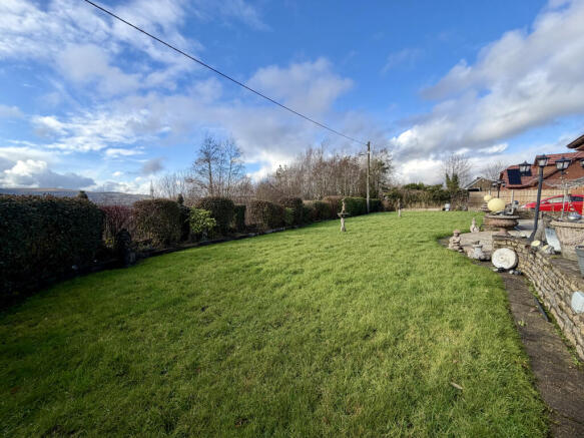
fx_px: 236
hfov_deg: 102.1
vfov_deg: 85.7
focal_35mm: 14
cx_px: 292
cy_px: 219
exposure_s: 1/751
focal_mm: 2.22
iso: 40
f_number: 2.2
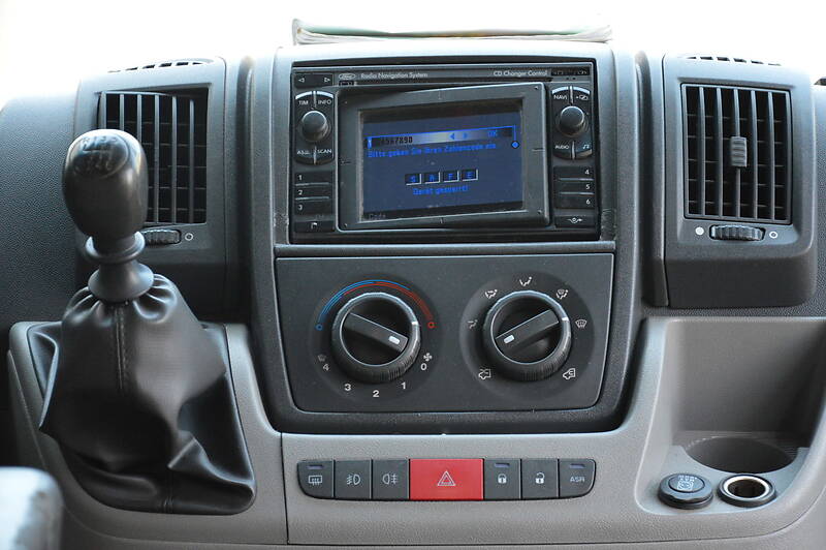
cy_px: 275
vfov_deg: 9.9
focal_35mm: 138
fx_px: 3164
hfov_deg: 14.9
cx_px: 413
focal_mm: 92
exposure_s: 1/125
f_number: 5.6
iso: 1800
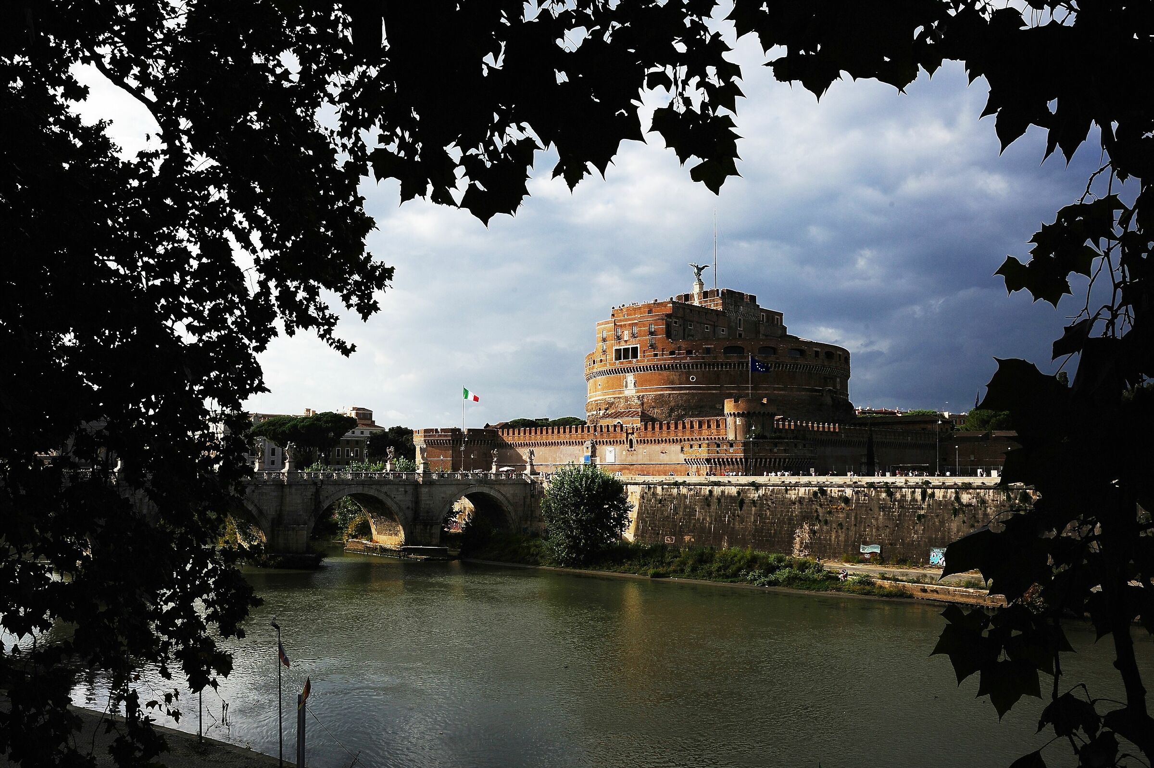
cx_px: 577
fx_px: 993
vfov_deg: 42.3
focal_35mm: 31
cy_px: 384
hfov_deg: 60.3
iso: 200
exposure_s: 1/200
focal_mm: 31
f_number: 16
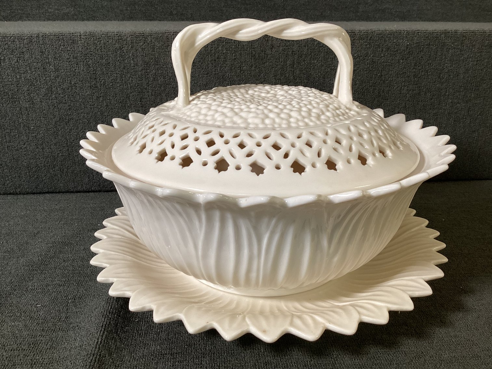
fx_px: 441
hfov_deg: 58.3
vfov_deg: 45.4
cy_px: 184
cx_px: 246
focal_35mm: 31
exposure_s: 1/60
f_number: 2.4
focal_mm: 3.3
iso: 200
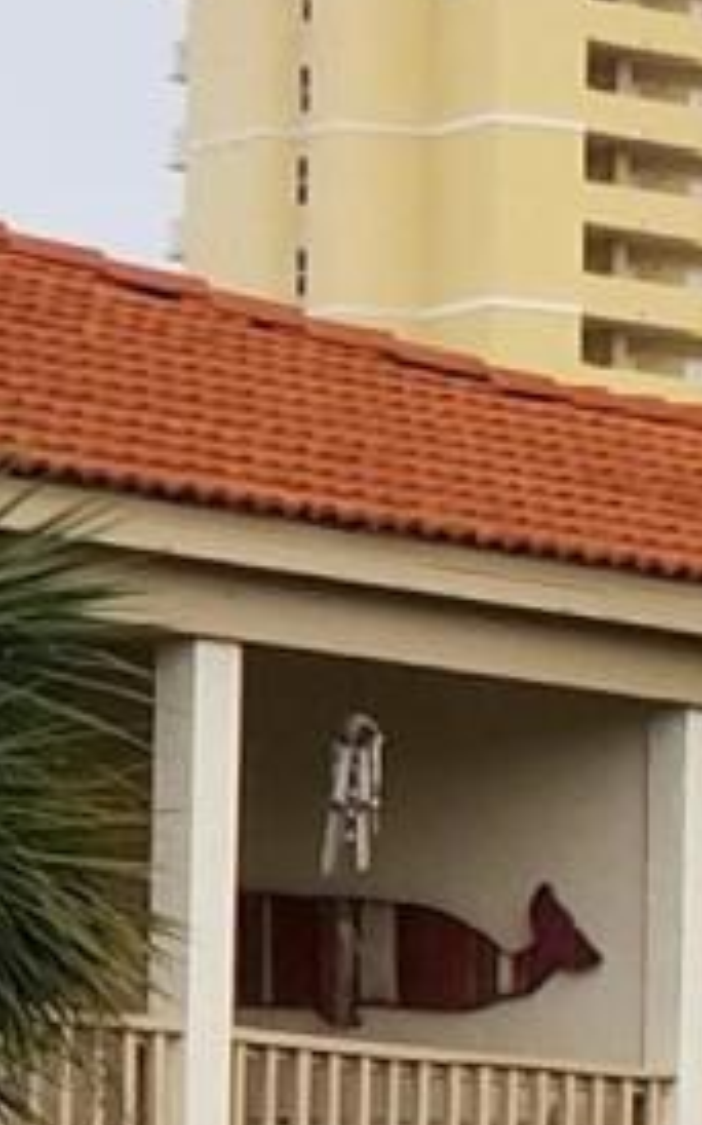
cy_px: 1158
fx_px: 12349
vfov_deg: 5.2
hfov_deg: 3.2
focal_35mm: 403
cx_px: 2209
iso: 25
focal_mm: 6
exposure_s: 1/436
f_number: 2.4
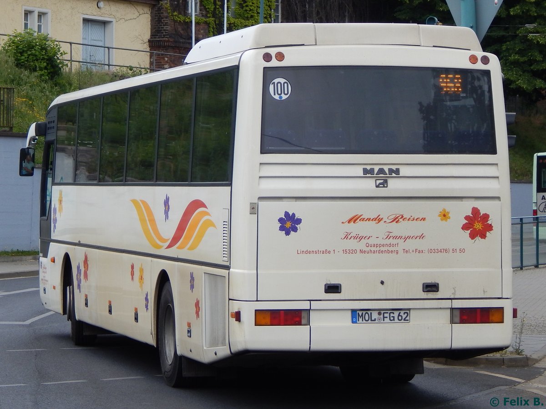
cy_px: 204
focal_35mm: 114
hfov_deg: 17.3
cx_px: 273
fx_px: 1798
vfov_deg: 13.0
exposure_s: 1/400
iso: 125
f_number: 4.6
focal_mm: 20.5
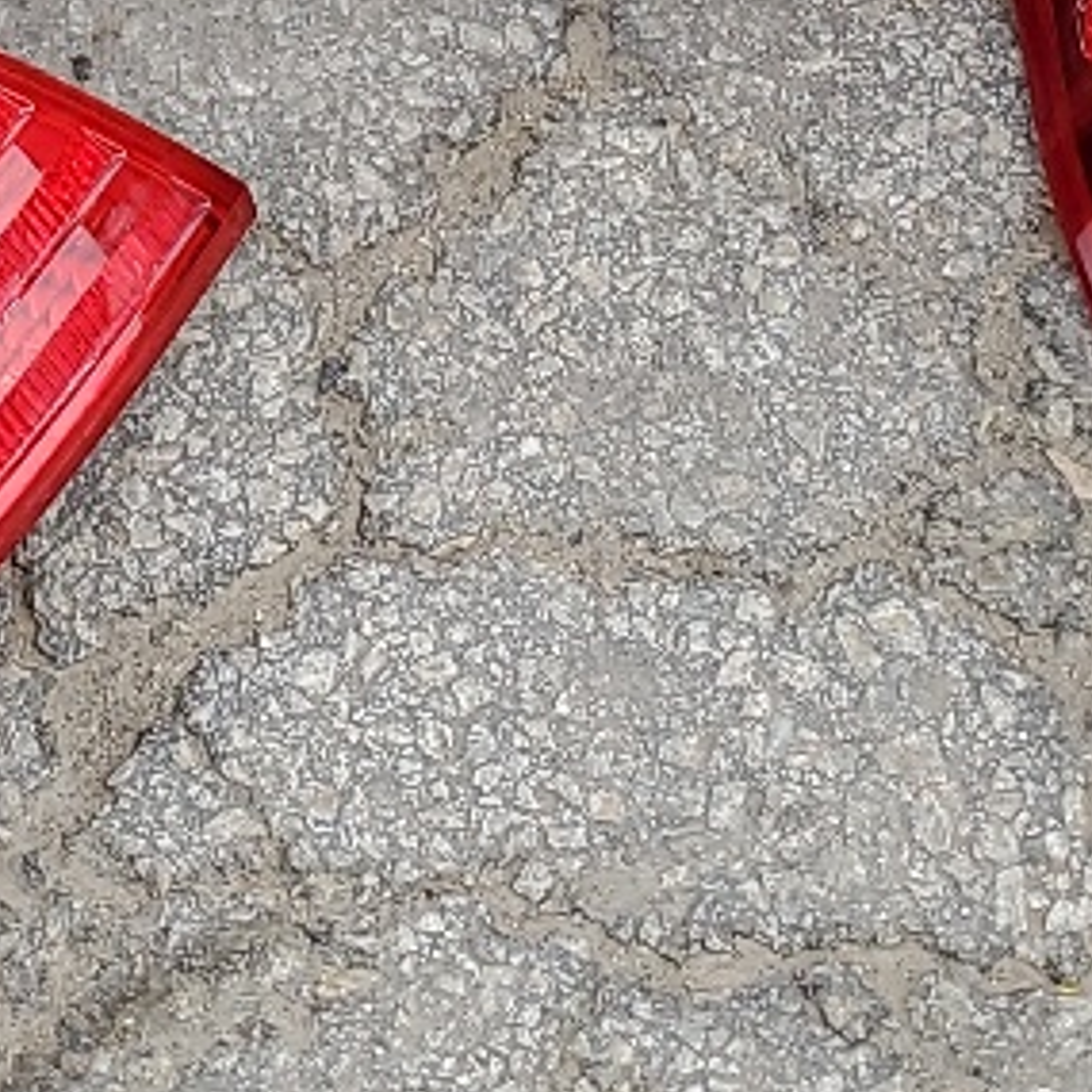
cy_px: -368
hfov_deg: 13.3
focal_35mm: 129
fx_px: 4604
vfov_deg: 13.0
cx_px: -73
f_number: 1.5
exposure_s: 1/303
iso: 50
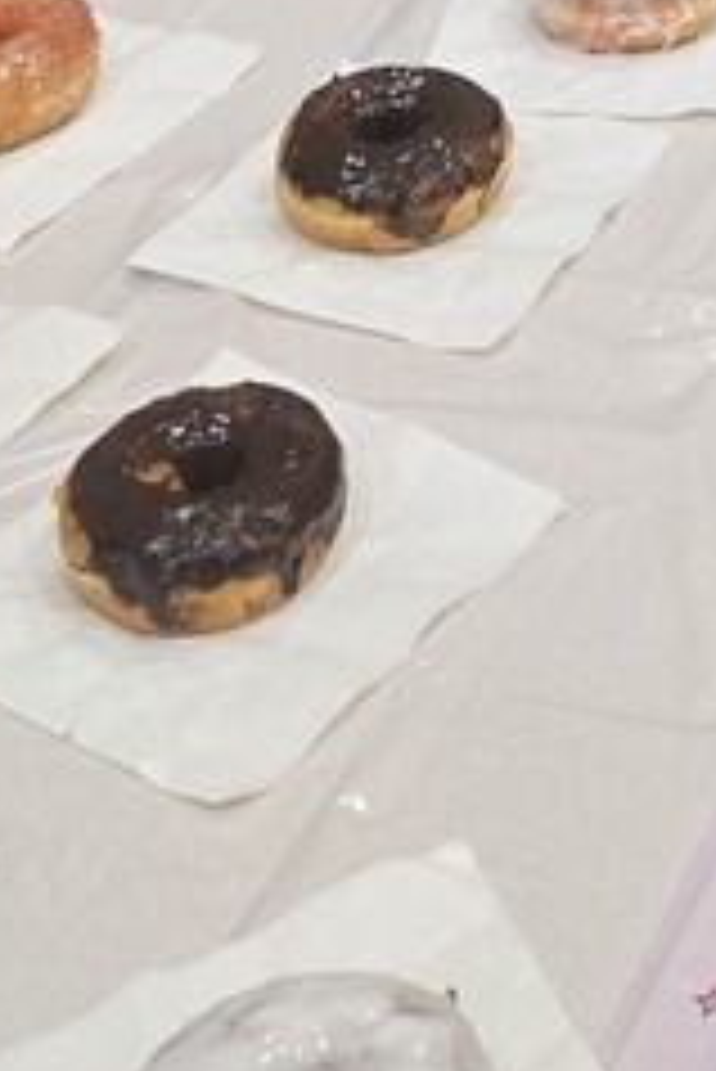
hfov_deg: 12.5
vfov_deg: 15.7
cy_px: -1062
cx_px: 1166
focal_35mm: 103
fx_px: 3068
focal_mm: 5.4
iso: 320
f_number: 1.8
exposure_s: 1/120
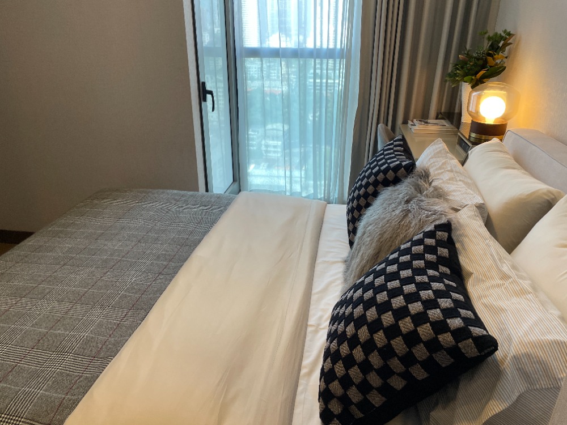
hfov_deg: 67.3
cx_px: 284
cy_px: 212
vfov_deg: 53.1
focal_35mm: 26
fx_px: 426
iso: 100
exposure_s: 1/120
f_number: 1.6
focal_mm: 4.2
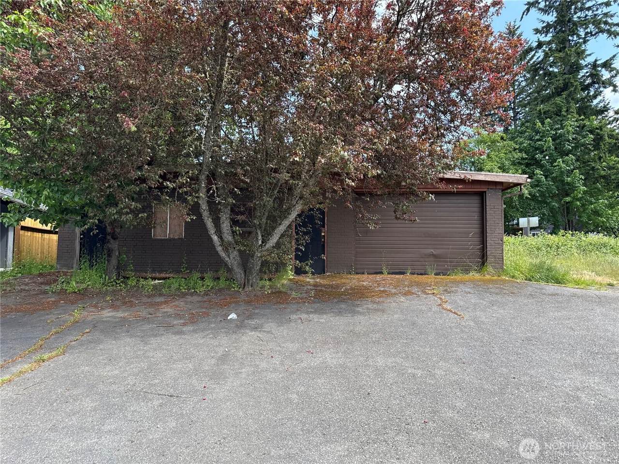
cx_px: 310
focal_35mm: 24
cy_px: 232
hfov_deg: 71.6
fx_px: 429
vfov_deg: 56.8
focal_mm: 6.76
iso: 80
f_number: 1.78
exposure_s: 1/840
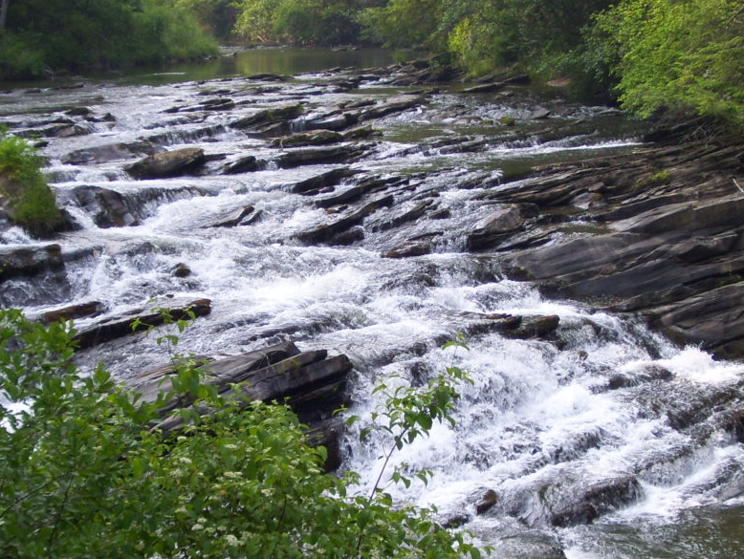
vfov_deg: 13.7
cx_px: 333
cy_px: 374
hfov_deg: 18.2
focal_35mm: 108
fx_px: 2323
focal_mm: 11.6
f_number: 4
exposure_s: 1/200
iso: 80
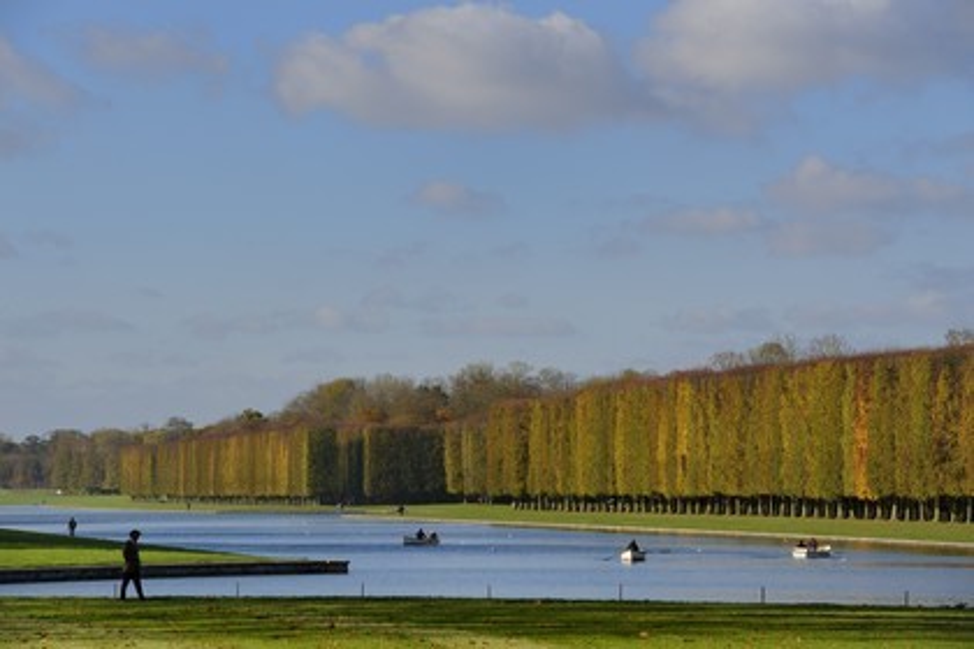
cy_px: 324
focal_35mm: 180
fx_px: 4870
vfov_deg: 7.6
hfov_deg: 11.4
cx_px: 487
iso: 200
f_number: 13
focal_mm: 180
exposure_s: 1/250
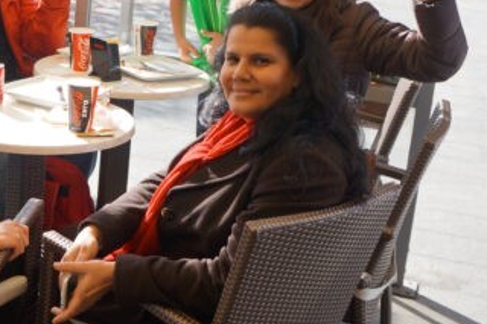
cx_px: 15
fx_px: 973
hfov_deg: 26.8
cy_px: 92
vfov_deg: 18.8
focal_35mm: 72
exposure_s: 1/250
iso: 100
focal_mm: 20
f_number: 4
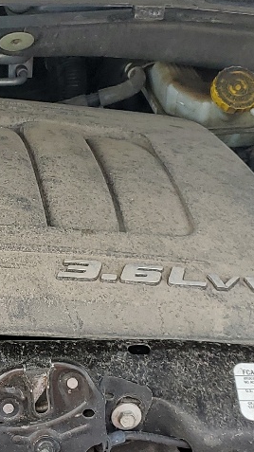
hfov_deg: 12.5
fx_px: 1138
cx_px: -14
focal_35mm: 95
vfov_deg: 22.5
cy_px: 232
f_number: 1.5
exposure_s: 1/714
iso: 50
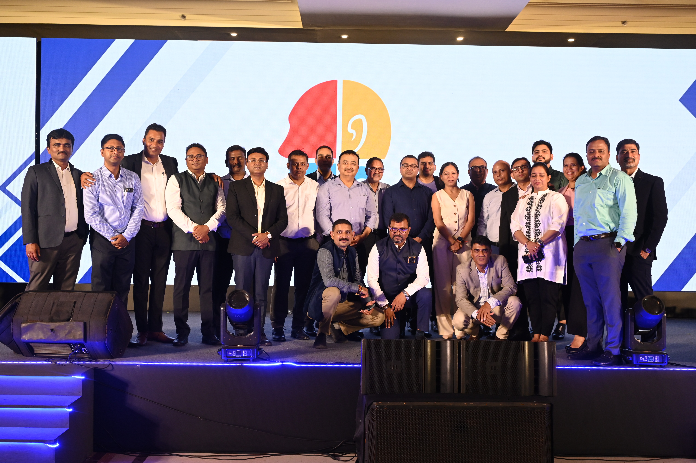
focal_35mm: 39
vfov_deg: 34.2
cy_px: 232
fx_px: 753
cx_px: 348
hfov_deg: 49.6
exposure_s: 1/125
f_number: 7.1
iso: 2000
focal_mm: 39
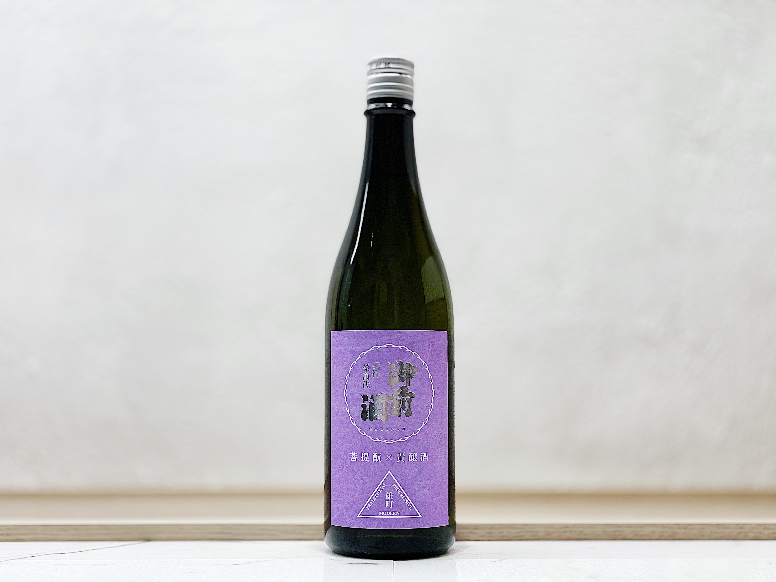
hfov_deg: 36.8
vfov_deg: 28.0
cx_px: 388
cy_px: 291
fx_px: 1166
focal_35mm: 52
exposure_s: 1/100
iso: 64
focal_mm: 6
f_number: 2
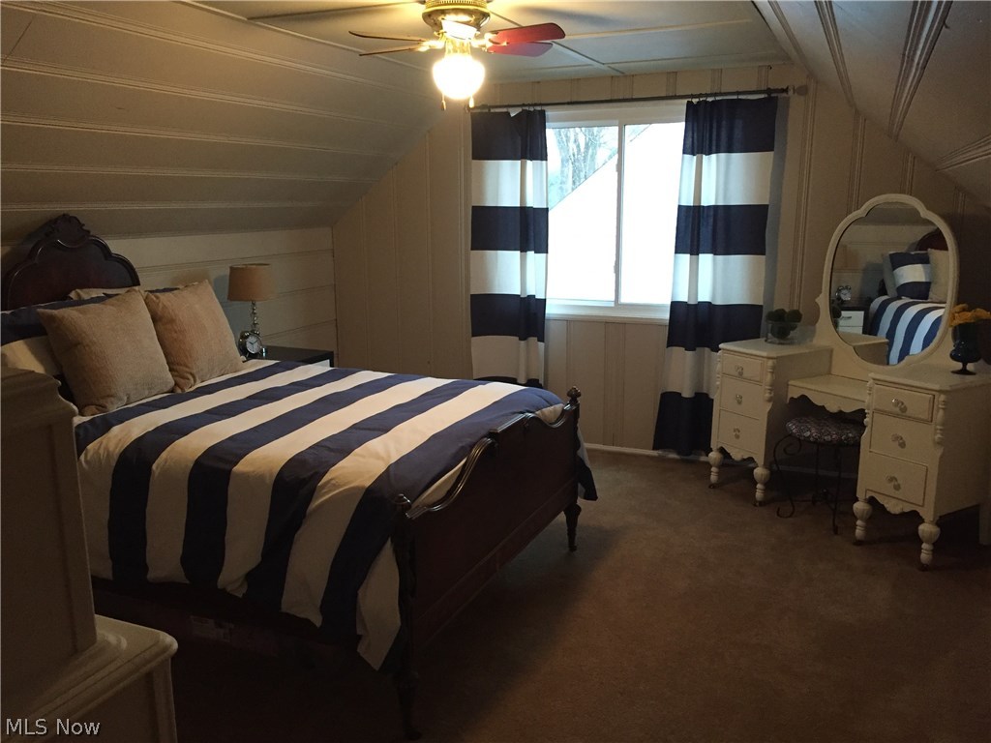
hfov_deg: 61.7
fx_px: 830
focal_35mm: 29
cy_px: 372
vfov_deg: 48.2
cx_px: 496
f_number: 2.2
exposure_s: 1/30
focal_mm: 4.15
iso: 250
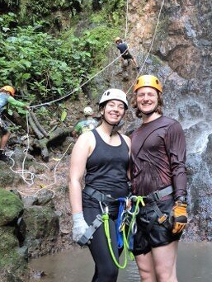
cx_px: 165
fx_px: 351
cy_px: 110
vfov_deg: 43.6
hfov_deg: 32.8
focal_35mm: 43
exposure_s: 1/60
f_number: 1.8
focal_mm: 5.4
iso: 640
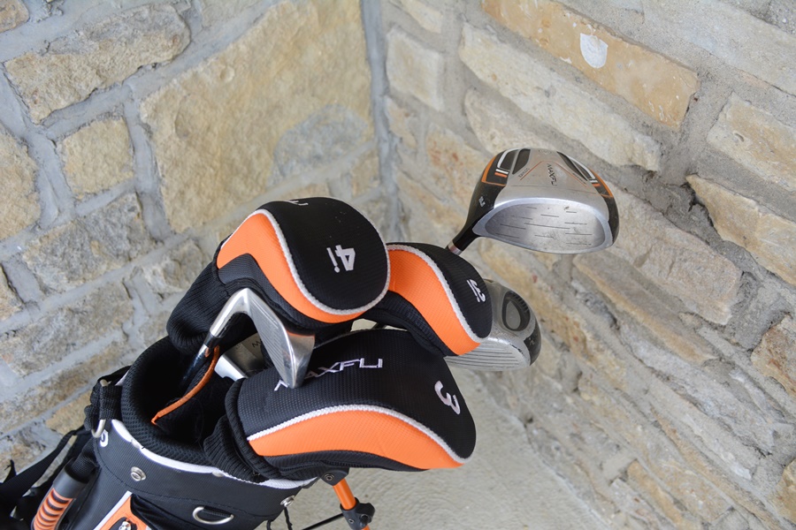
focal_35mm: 30
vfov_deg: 43.6
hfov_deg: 61.9
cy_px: 265
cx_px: 398
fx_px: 663
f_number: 5
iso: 400
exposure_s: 1/100
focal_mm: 20
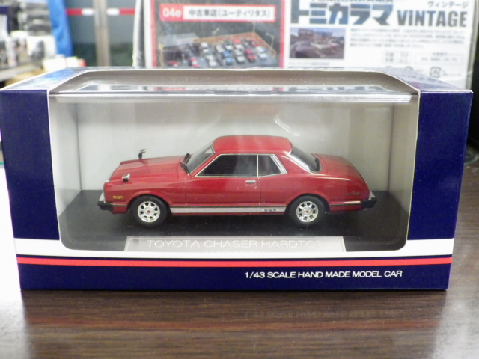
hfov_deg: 45.8
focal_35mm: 41
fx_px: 567
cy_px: 180
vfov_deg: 35.1
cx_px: 240
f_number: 3.6
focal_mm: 7.4
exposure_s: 1/25
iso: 1250
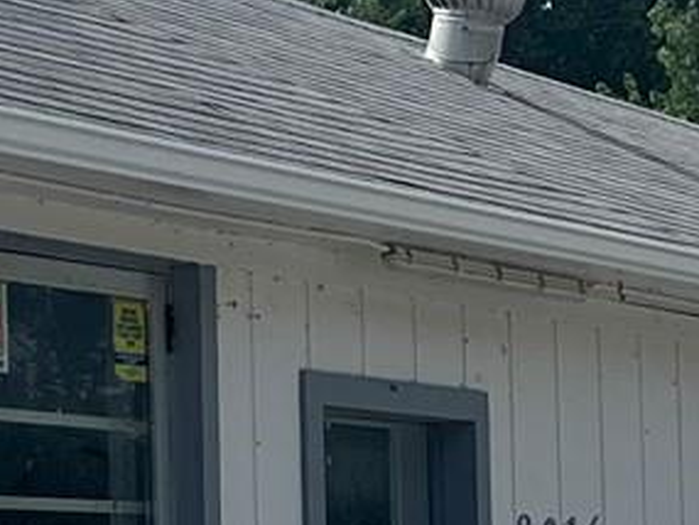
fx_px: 3778
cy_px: 422
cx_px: 351
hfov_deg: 10.6
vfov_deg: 7.9
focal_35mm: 187
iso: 50
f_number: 1.6
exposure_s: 1/4651
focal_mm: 5.1
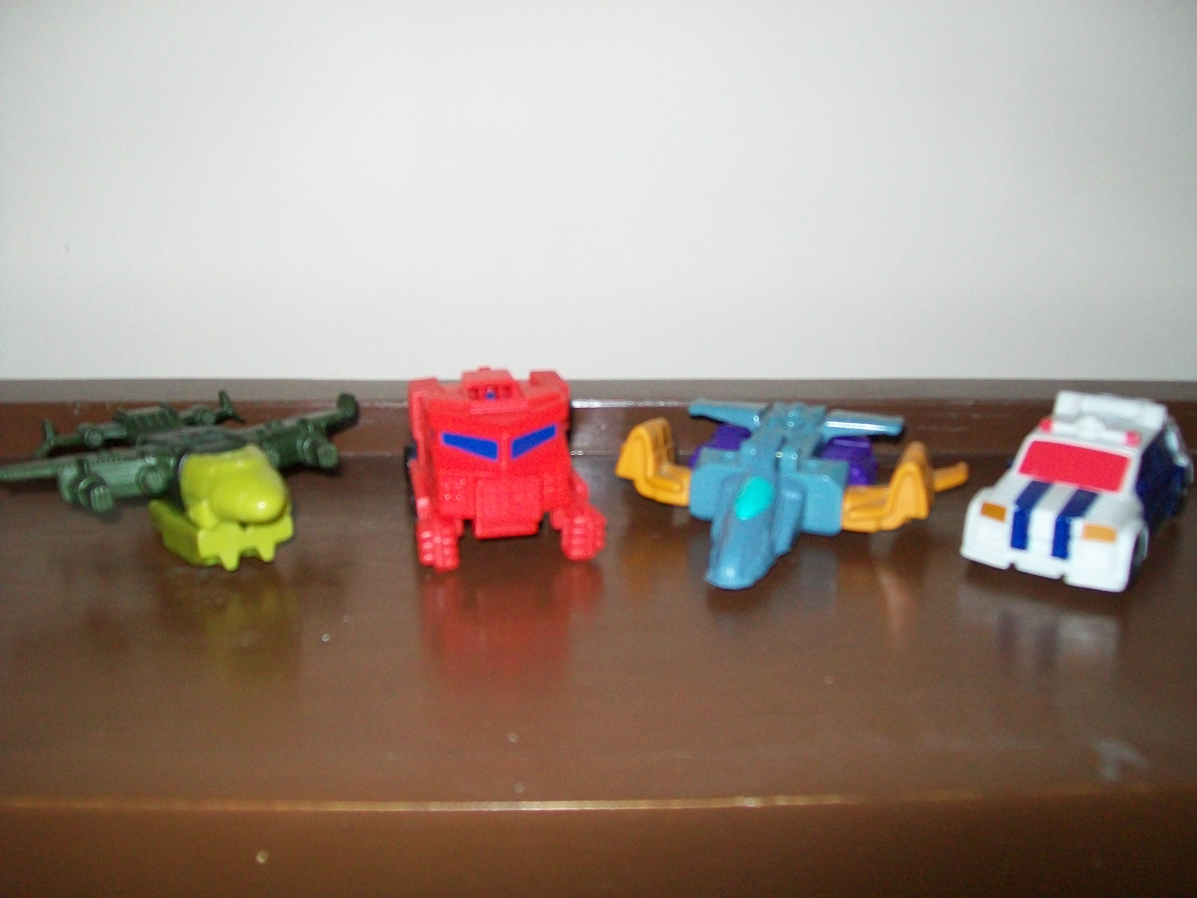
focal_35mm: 36
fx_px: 1245
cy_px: 449
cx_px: 598
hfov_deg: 51.4
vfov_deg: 39.7
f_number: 2.7
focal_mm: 6
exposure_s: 1/60
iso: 160
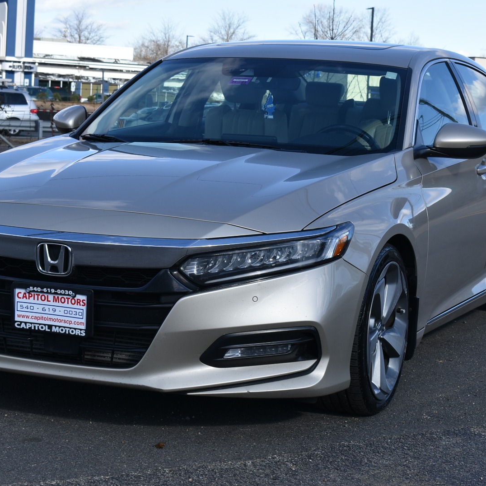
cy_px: 243
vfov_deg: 18.9
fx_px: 1461
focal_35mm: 92
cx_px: 225
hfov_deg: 18.9
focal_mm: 48
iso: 200
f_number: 9
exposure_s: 1/320
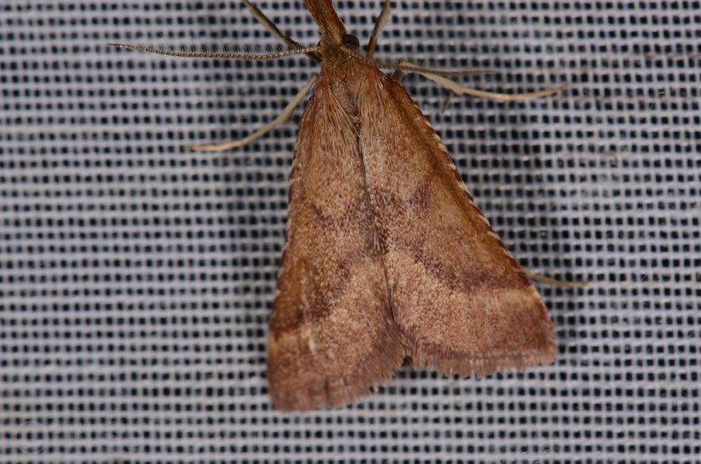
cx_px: 350
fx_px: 2477
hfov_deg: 16.1
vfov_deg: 10.7
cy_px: 232
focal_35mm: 128
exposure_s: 1/60
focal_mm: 85
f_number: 25
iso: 200
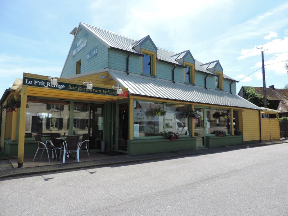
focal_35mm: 24
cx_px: 144
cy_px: 108
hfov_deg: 71.6
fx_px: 200
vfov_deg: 56.8
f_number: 3
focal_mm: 4.3
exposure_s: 1/640
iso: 80
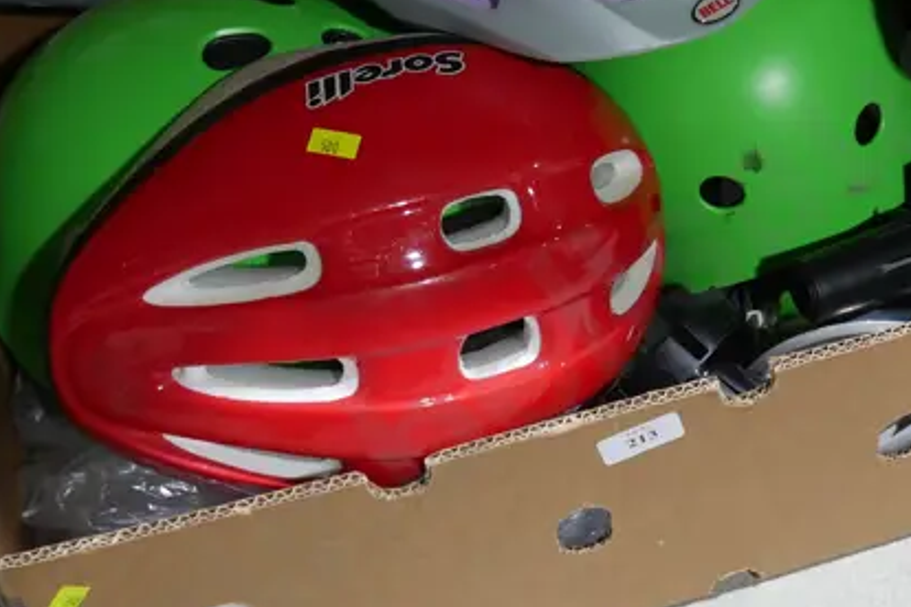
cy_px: 115
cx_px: 876
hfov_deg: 26.8
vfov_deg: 18.7
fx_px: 1822
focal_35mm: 72
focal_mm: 14
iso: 320
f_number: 3.5
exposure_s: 1/60
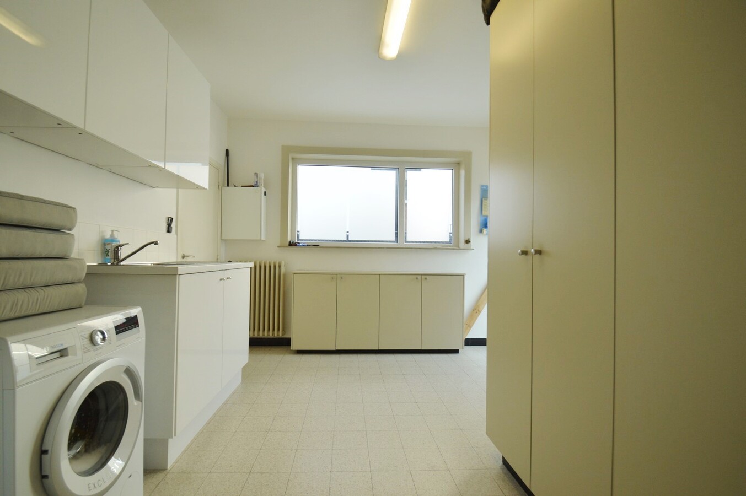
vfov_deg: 77.2
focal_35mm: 15
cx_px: 373
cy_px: 248
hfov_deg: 100.4
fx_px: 311
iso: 400
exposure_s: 1/80
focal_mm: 10
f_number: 4.5
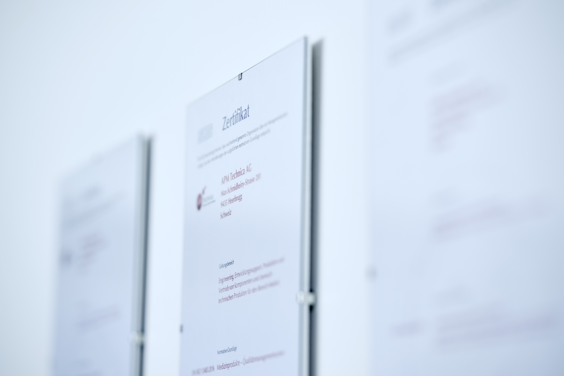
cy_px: 188
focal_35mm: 105
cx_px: 282
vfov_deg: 13.0
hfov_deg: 19.5
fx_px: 1645
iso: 200
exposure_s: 1/160
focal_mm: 105
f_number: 2.8
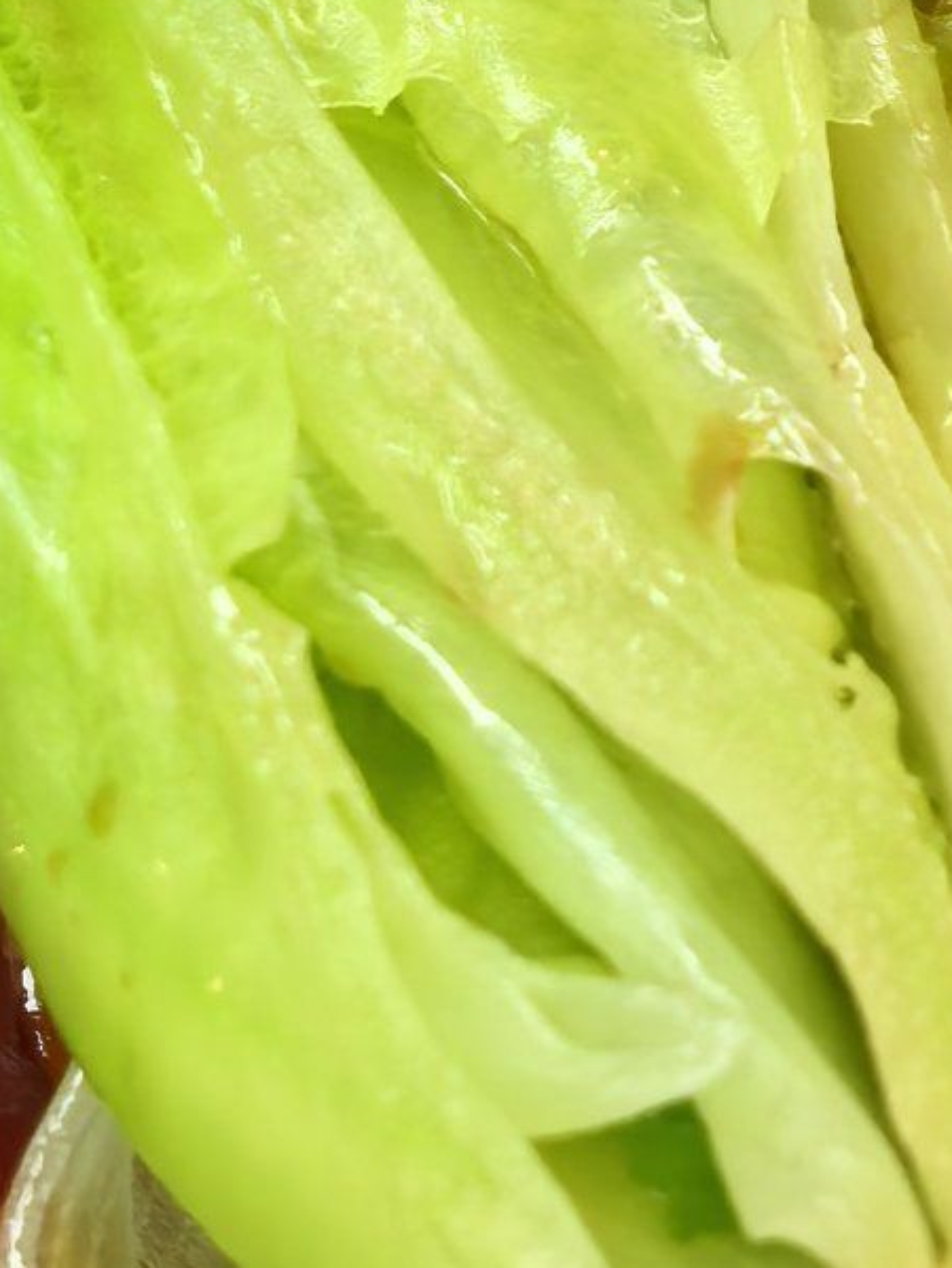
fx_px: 4505
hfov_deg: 11.9
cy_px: 357
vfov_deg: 16.0
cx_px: 1079
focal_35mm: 123
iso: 250
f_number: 4
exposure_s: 1/100
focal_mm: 6.35
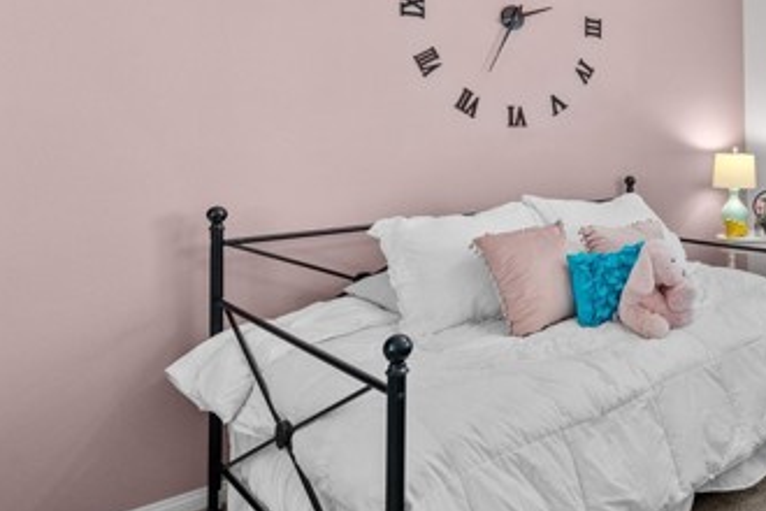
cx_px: 722
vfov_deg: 41.0
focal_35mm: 31
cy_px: 122
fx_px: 660
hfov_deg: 51.4
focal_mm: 16
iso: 2000
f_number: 8
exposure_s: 1/5
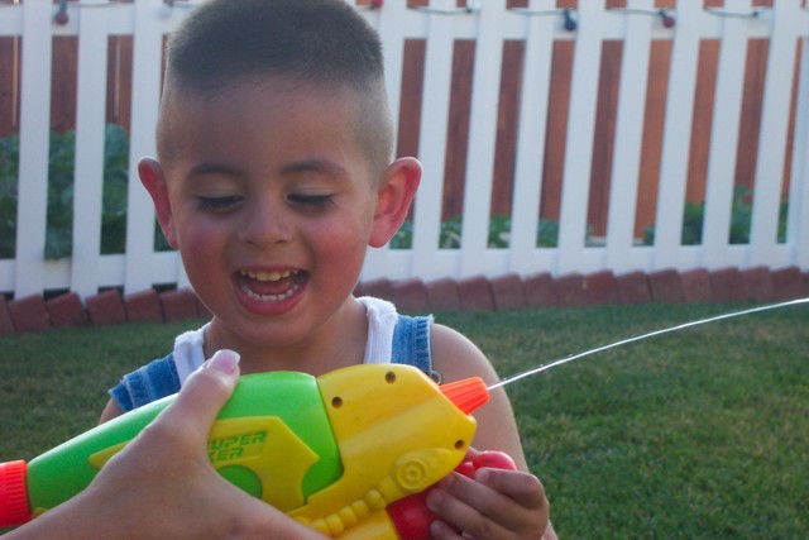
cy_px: 270
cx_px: 404
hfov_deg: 19.5
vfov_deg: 13.0
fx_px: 2360
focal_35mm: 105
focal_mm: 21.2
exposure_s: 1/180
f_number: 4.7
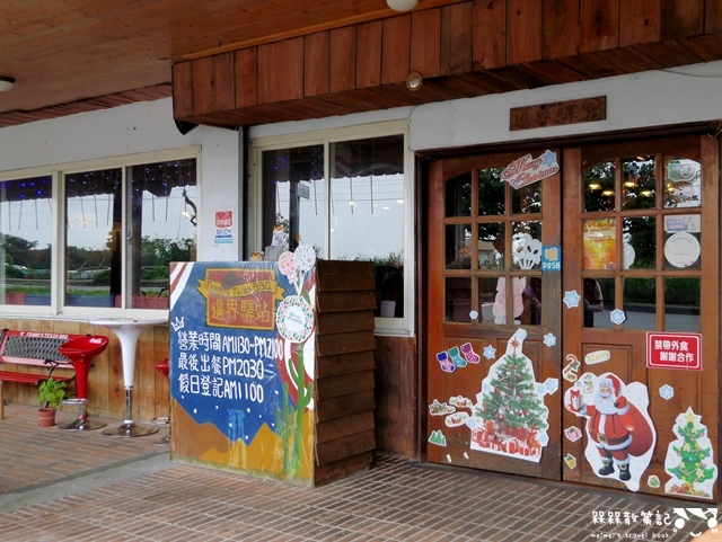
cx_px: 361
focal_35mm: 40
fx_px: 835
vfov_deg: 36.0
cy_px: 271
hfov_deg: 46.8
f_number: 4.5
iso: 400
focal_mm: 20
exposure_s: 1/250
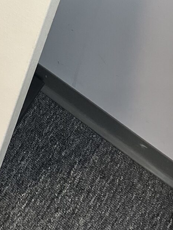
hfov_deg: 12.3
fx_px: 713
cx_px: -169
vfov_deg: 15.5
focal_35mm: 107
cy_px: -195
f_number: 1.5
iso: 125
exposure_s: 1/60
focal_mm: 5.7
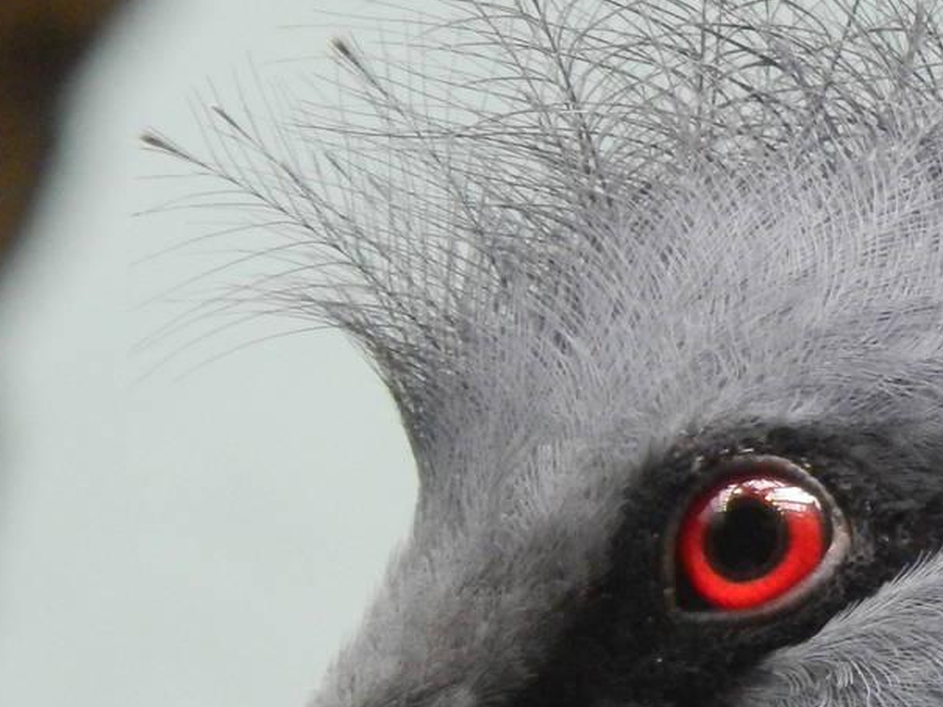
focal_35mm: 1787
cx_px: 1176
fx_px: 48681
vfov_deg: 0.8
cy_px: 499
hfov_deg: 1.1
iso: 800
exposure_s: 1/60
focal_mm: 120
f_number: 5.8
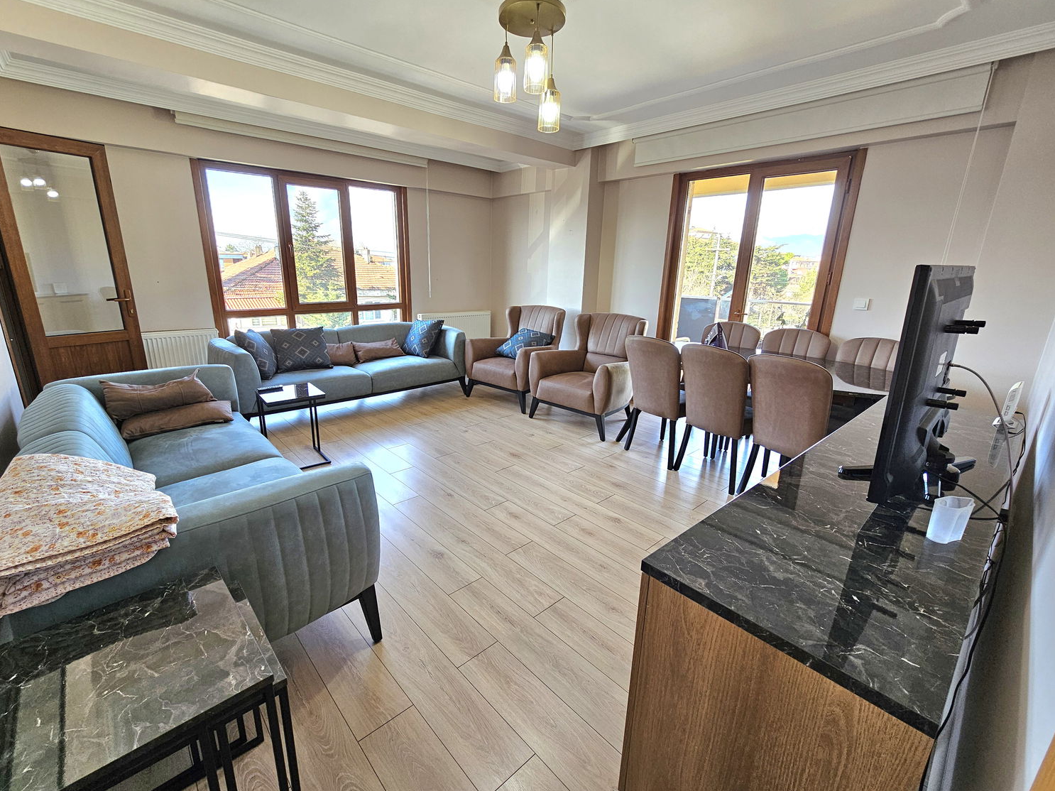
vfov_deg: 85.6
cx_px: 511
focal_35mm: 14
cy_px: 405
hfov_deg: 102.0
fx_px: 427
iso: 64
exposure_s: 1/50.3
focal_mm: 2.2
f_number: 2.2
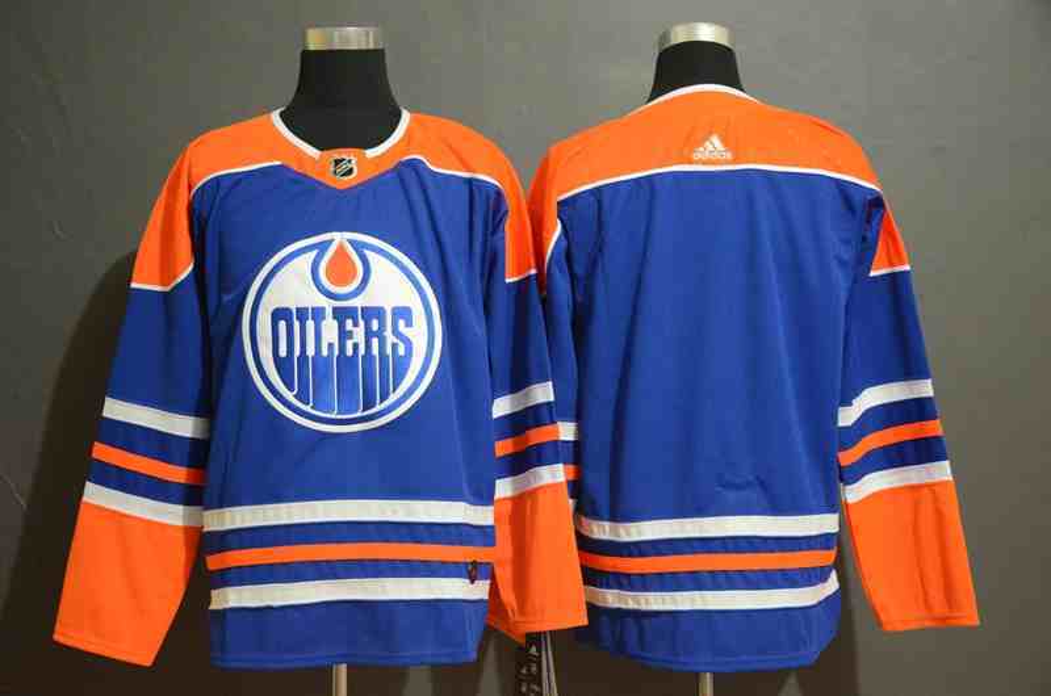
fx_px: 1486
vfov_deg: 26.4
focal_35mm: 51
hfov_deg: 39.0
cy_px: 348
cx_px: 526
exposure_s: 1/20
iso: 4000
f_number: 4.2
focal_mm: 34
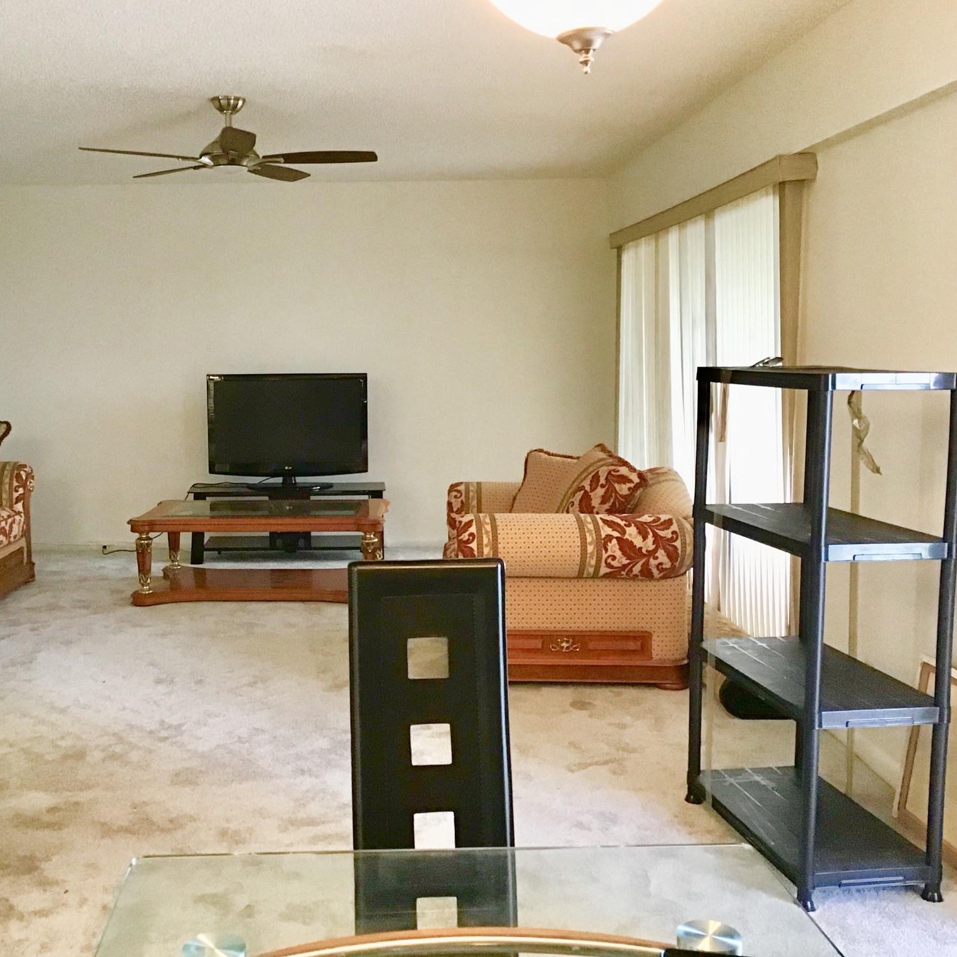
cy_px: 473
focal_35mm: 37
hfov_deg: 44.6
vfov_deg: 44.9
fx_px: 1157
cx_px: 371
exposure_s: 1/30
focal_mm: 3.3
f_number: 2.4
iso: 160
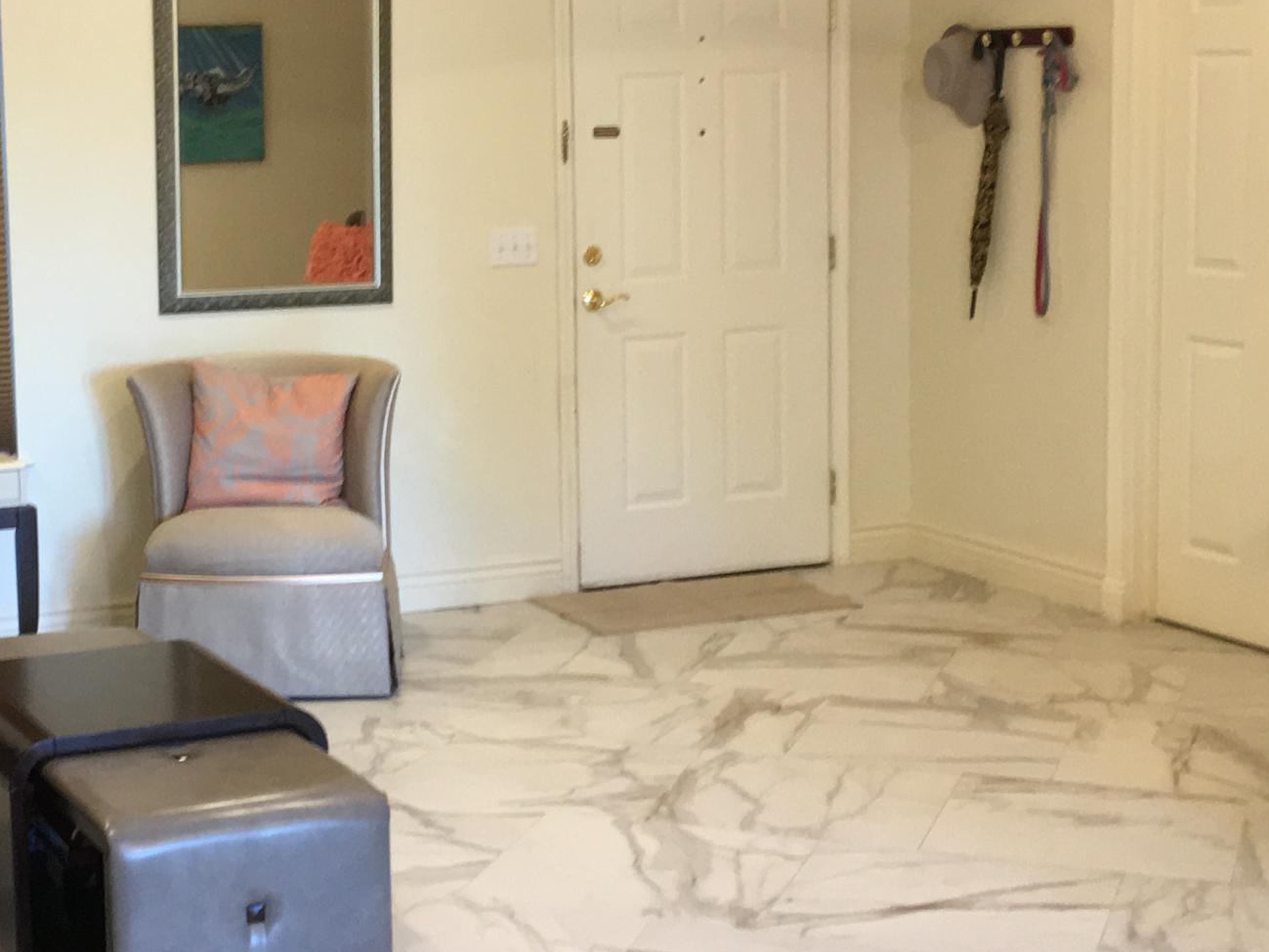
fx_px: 2456
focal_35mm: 67
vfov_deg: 21.9
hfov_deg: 28.3
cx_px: 223
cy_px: 358
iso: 100
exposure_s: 1/30
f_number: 2.2
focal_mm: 4.15
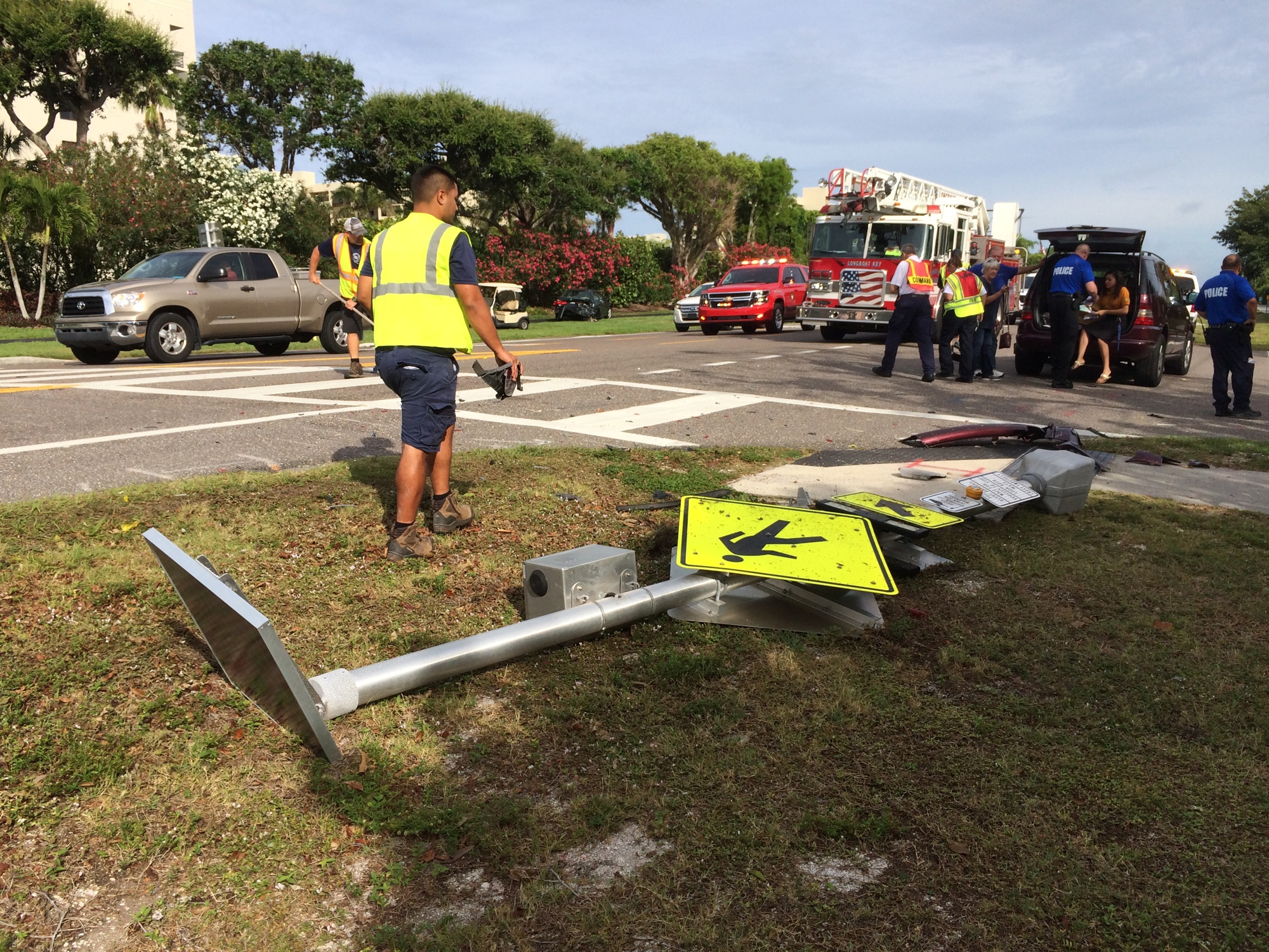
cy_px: 476
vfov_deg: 48.2
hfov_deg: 61.7
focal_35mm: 29
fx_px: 1063
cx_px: 634
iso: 32
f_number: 2.2
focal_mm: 4.15
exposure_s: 1/2283
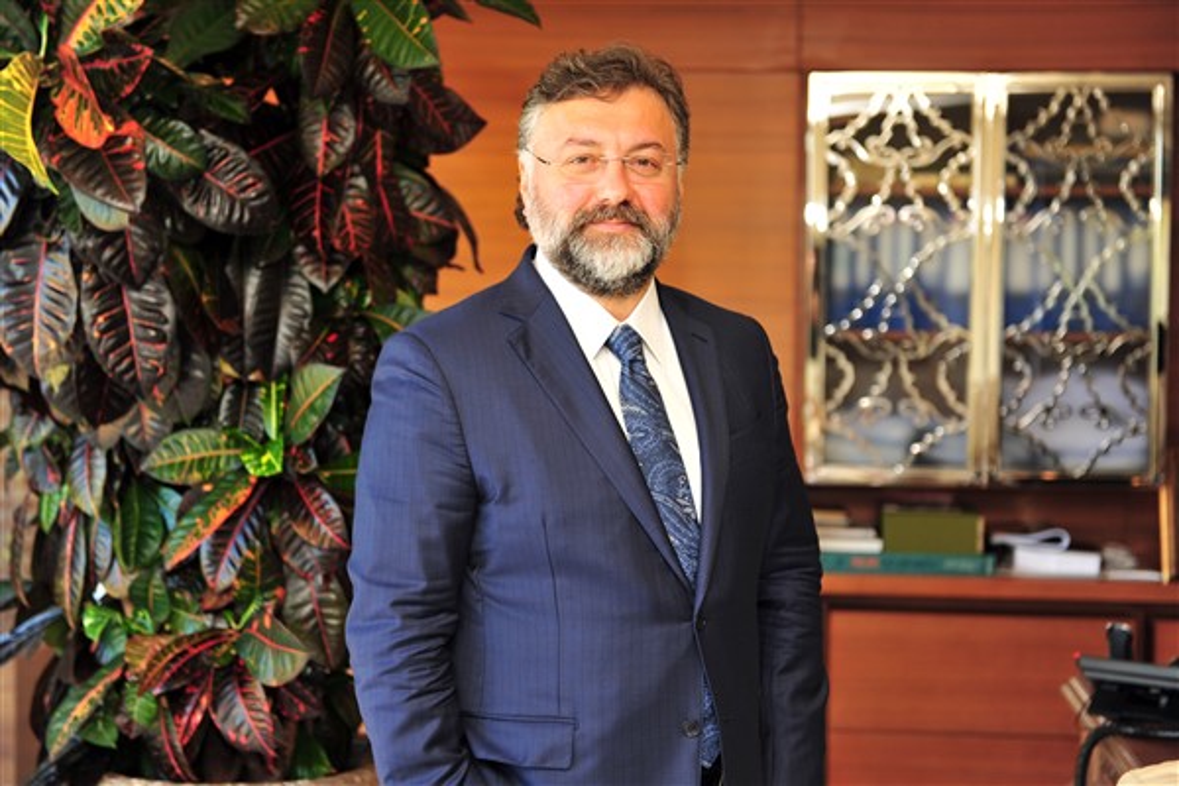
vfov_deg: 19.5
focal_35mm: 70
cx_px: 590
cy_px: 393
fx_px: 2292
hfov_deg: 28.8
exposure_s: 1/160
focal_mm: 70
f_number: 4
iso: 500
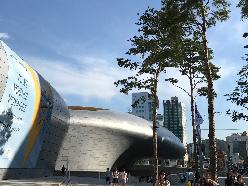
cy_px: 70
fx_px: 301
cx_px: 137
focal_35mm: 42
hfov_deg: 44.7
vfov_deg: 34.2
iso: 20
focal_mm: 3.99
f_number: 1.8
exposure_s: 1/2817
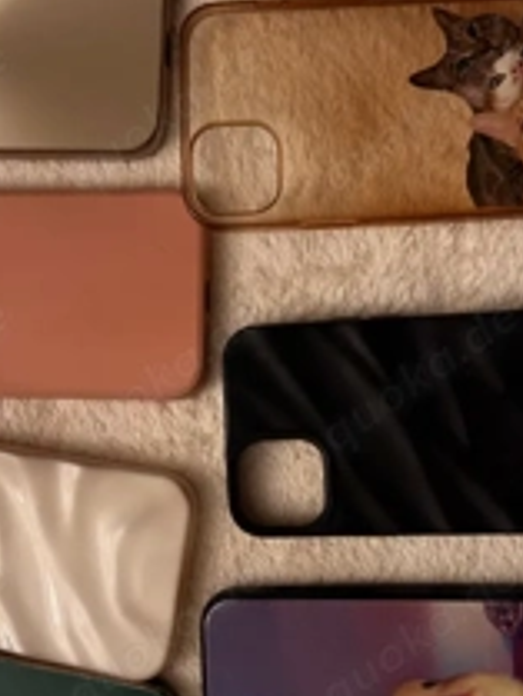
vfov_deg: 41.1
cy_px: 413
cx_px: 237
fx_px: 926
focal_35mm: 46
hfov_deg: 31.5
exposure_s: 1/33
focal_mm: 6.76
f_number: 1.78
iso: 250
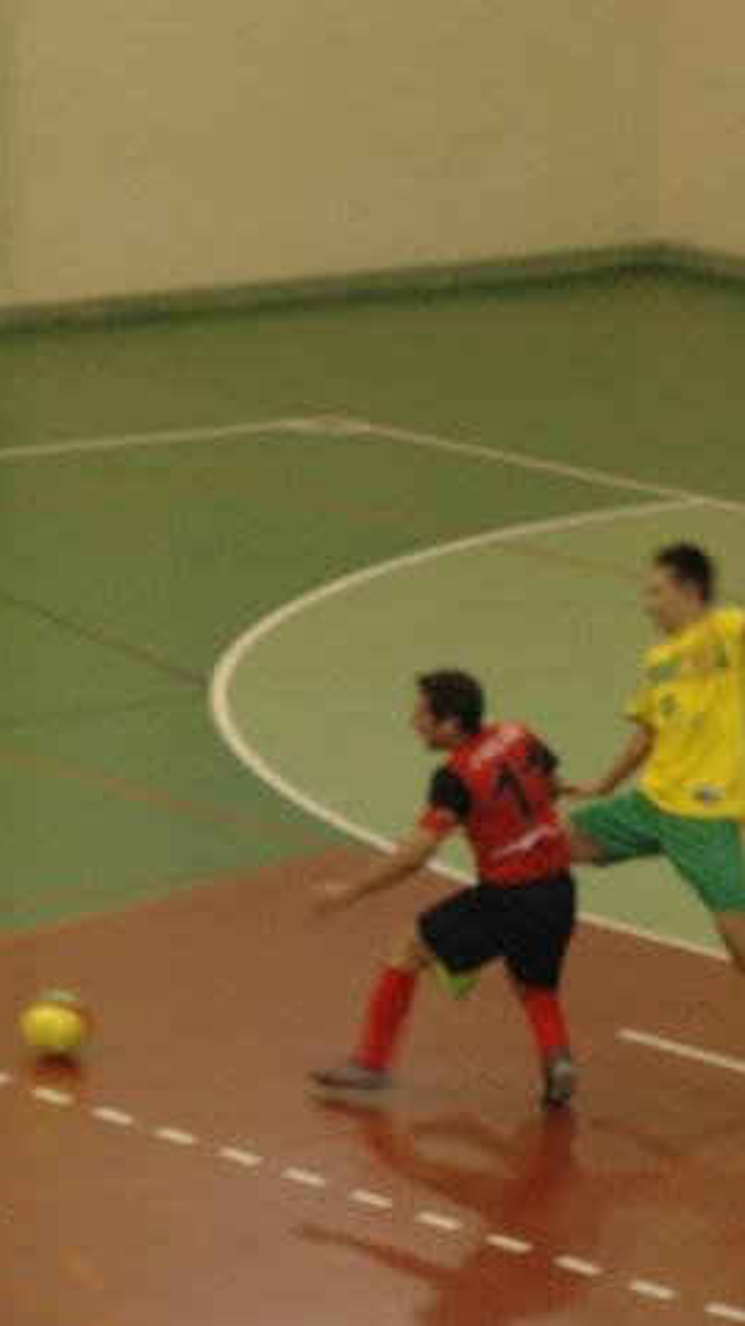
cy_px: 880
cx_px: 481
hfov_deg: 5.1
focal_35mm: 236
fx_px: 8295
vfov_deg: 9.1
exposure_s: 1/60
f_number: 4.5
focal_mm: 70
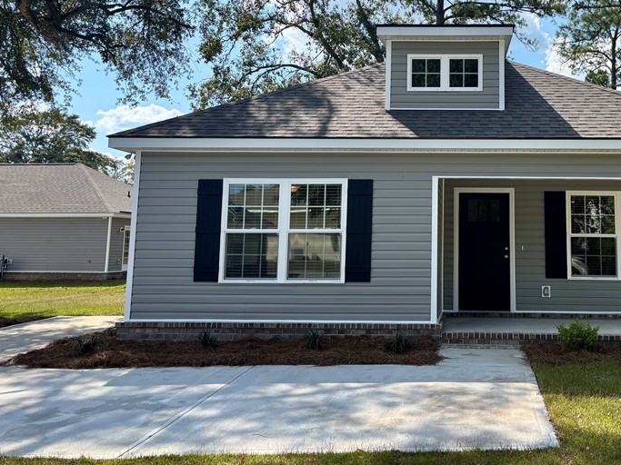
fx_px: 700
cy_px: 154
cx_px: 457
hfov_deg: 46.3
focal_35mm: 39
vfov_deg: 36.4
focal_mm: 5.96
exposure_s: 1/2193
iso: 50
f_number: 1.6
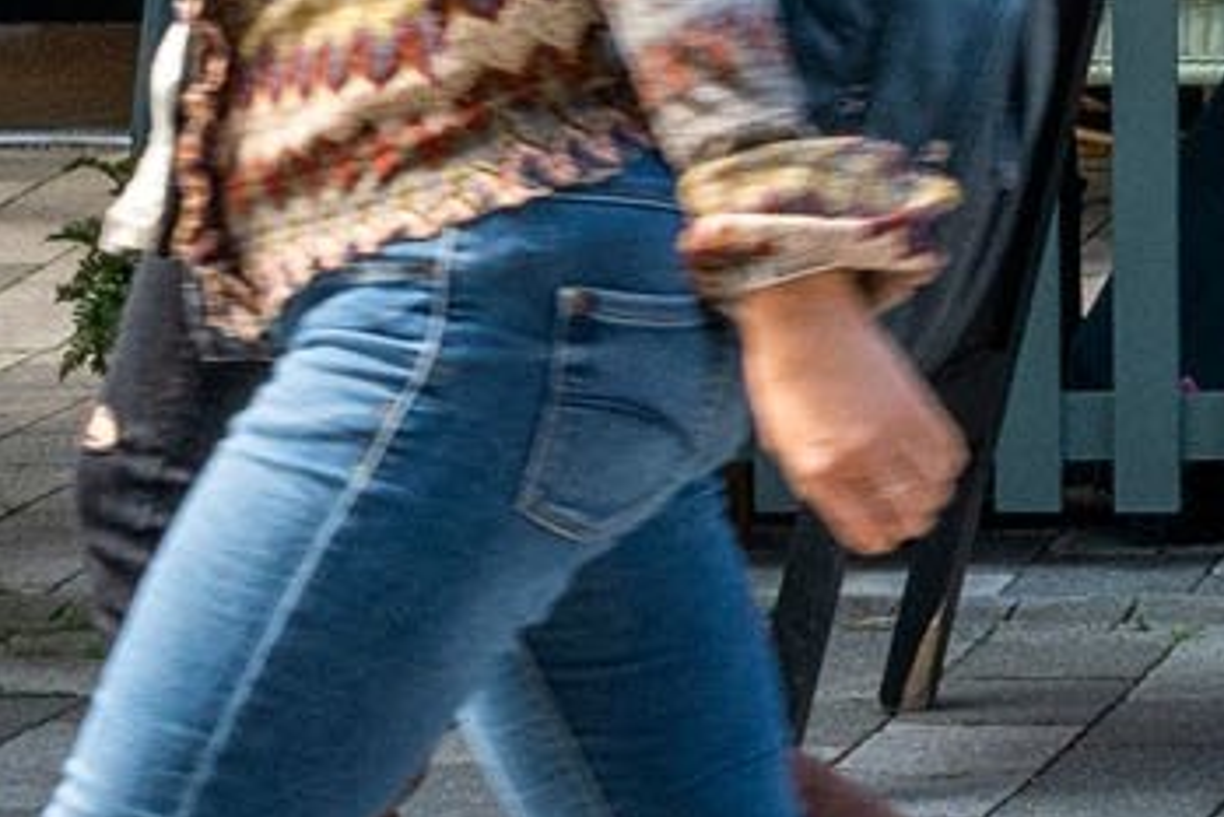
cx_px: 2076
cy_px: -566
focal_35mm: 258
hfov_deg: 7.8
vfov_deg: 5.3
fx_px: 8775
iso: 500
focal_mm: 24
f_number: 9
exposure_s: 1/200
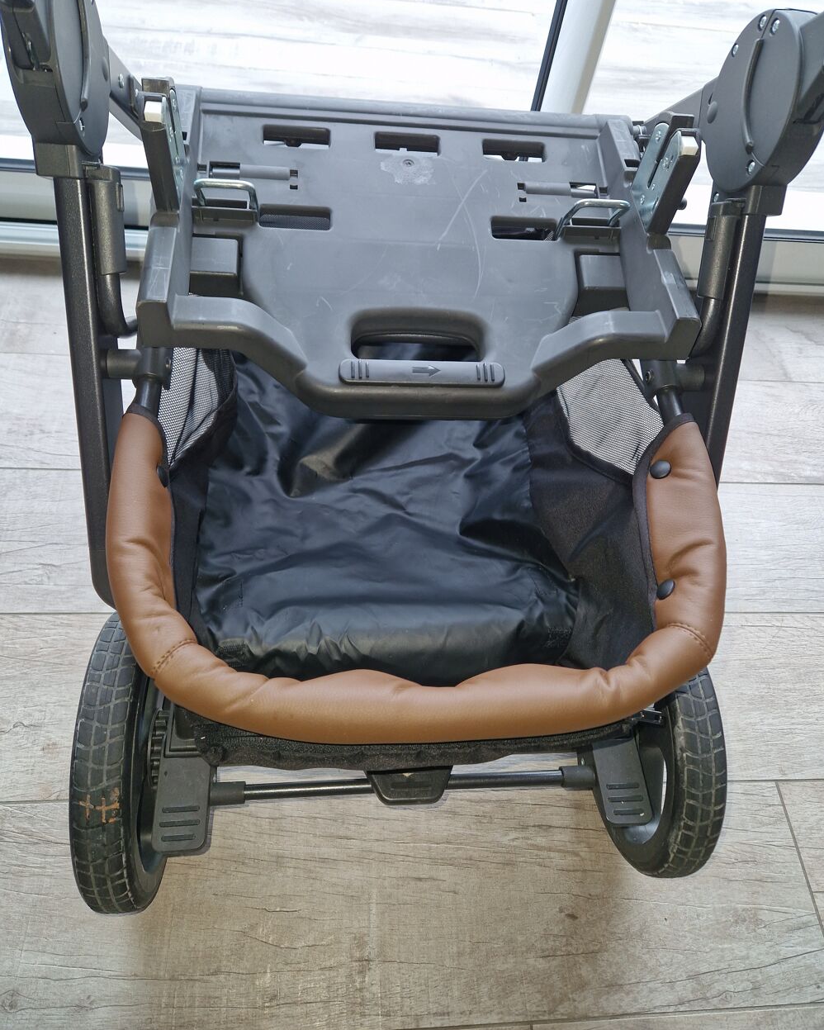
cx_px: 412
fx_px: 731
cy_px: 491
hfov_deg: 58.8
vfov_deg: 70.2
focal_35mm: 24
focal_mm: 5.4
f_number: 1.8
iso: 101
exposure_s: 1/50
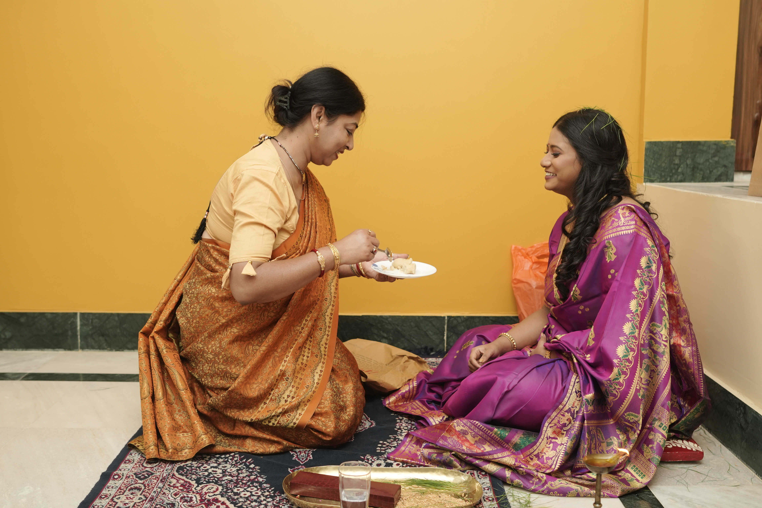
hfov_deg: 53.1
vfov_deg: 36.9
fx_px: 762
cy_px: 254
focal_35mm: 36
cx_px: 381
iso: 320
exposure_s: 1/200
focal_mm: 24
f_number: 2.2
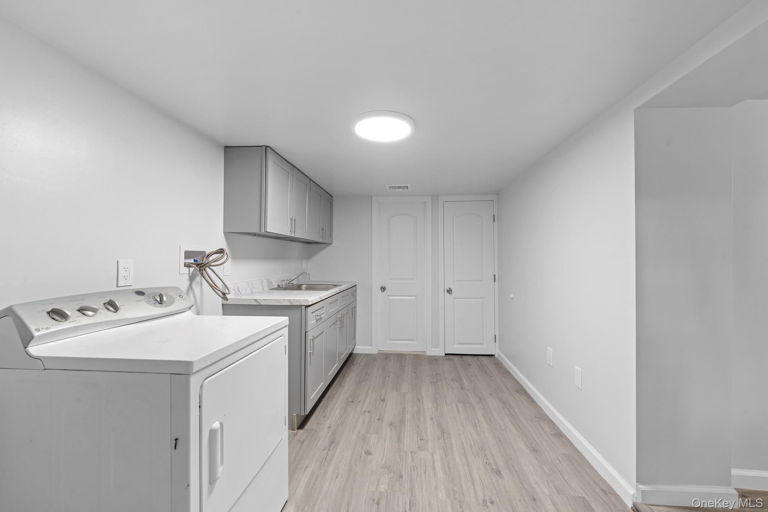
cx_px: 384
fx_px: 299
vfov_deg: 81.2
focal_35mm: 14
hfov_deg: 104.3
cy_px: 256
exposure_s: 1.6
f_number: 10
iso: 250
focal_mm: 14
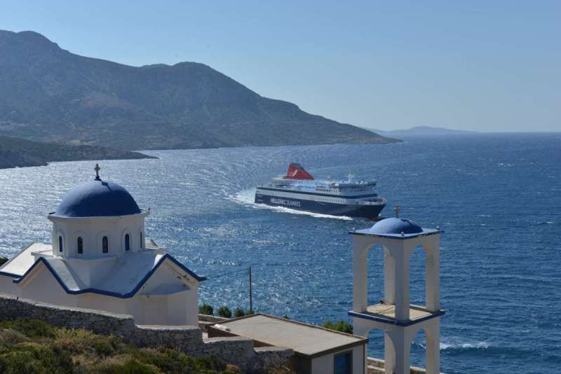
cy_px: 187
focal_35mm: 48
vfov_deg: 28.1
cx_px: 280
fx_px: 748
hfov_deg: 41.1
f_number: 9
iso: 110
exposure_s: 1/160
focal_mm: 48
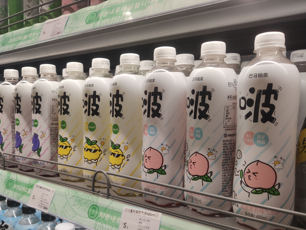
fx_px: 283
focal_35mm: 32
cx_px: 125
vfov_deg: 44.1
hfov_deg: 56.4
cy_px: 131
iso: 122
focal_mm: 4.75
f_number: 1.75
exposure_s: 1/100
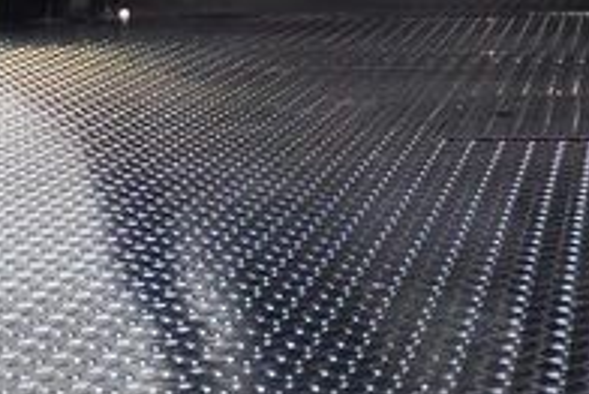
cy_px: 53
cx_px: 640
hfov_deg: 16.2
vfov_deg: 11.1
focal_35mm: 123
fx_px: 2008
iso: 1600
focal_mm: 25
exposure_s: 1/60
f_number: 3.8
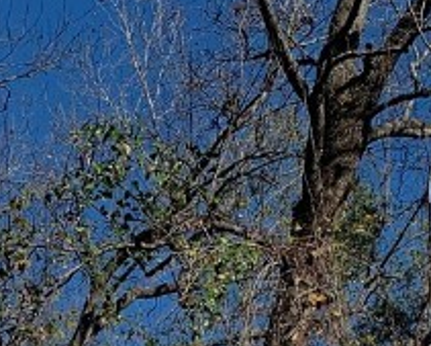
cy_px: 747
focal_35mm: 123
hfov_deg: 15.1
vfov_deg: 11.1
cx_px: -82
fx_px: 1570
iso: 25
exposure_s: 1/2208
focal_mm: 4.25
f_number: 1.8
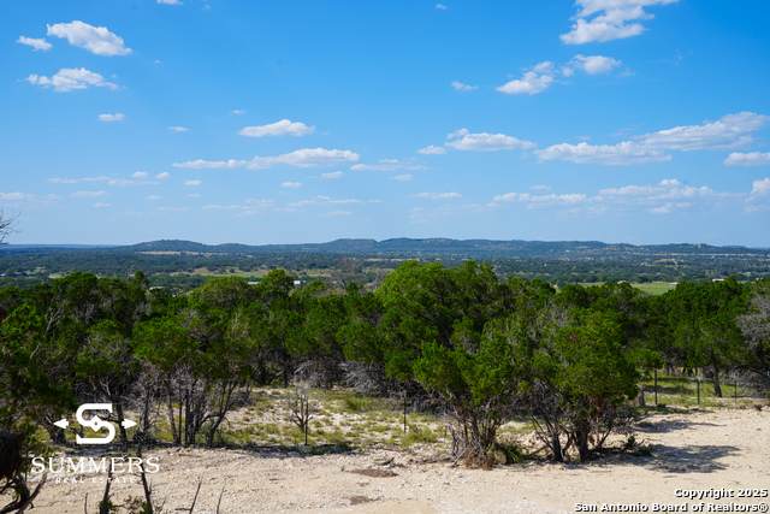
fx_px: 920
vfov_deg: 31.2
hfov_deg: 45.4
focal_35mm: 43
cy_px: 257
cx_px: 385
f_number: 10
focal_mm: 43
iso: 100
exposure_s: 1/160
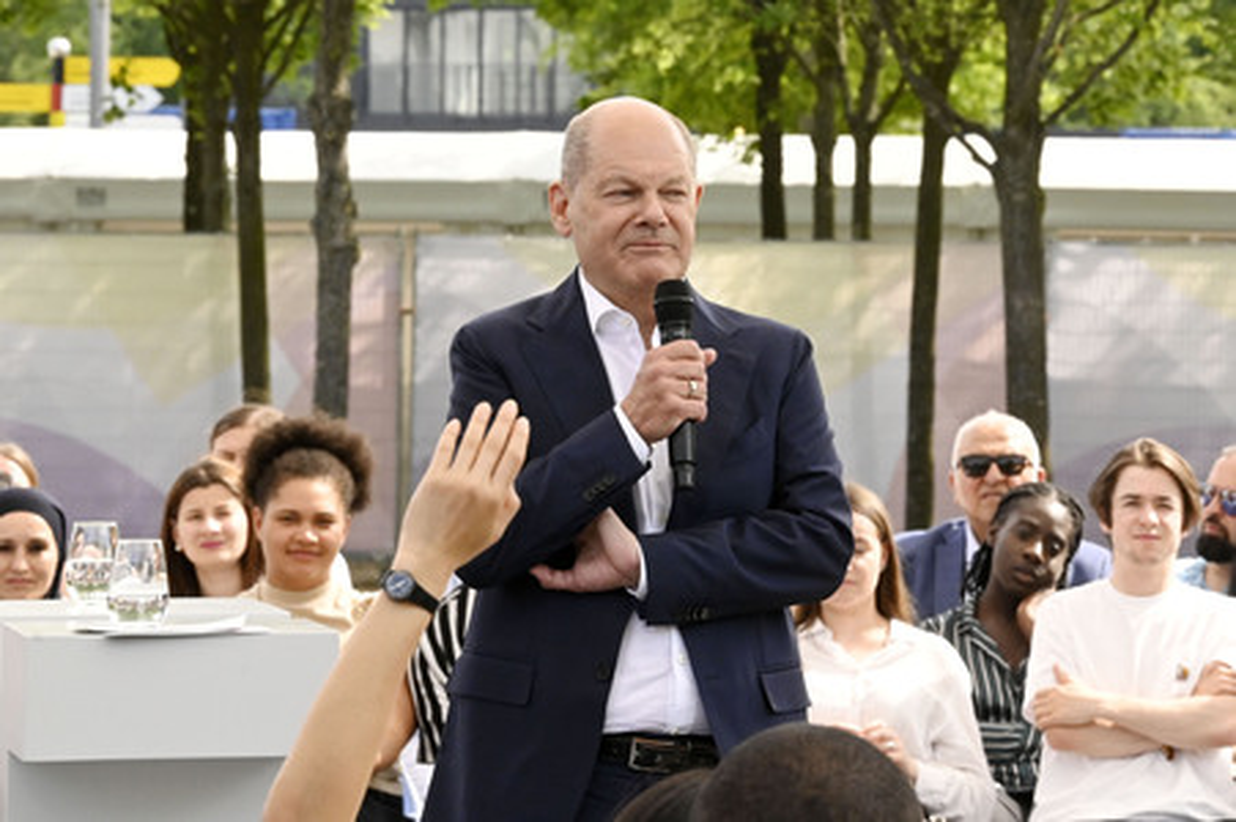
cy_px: 411
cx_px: 618
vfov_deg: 8.1
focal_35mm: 170
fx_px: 5832
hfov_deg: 12.1
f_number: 16
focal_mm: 170
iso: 2500
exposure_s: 1/500
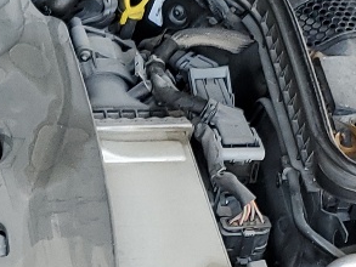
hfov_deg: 13.3
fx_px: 1461
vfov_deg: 10.0
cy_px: 462
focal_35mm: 142
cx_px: -130
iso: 55
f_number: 1.5
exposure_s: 1/120
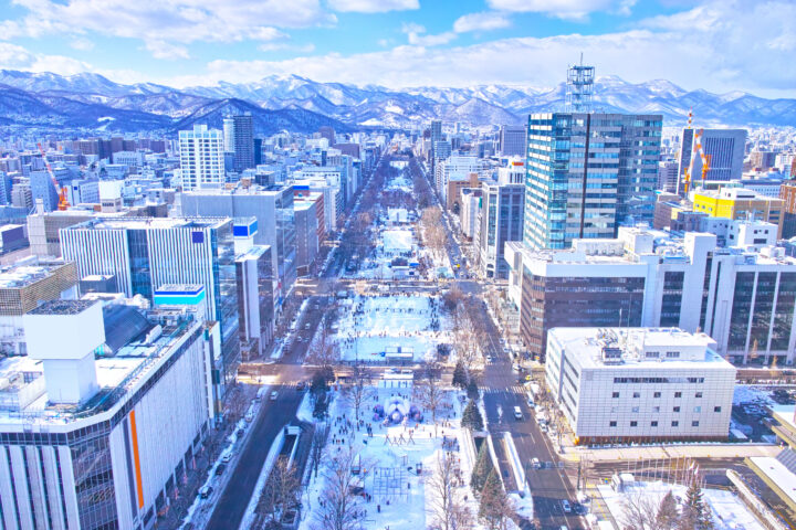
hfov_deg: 65.5
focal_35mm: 28
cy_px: 265
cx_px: 398
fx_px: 619
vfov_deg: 46.4
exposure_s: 1/200
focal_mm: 19
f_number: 8
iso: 100
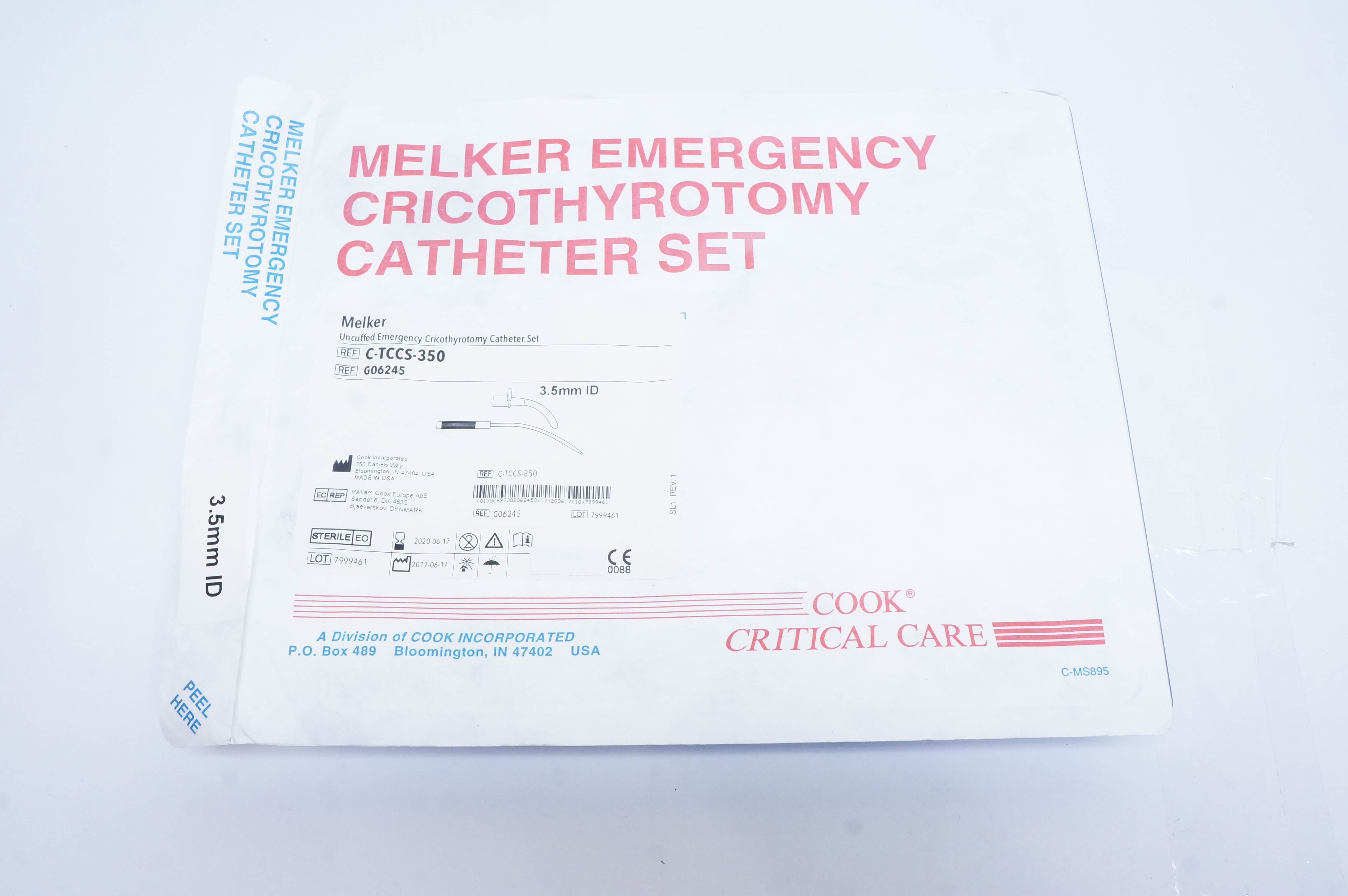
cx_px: 674
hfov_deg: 62.0
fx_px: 1122
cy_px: 448
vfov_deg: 43.5
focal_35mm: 30
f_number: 13
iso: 1600
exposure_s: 1/25
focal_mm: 20
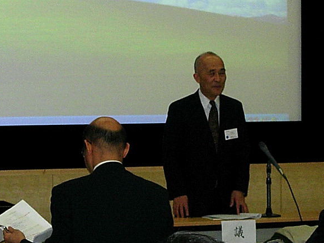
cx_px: 209
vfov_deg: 7.4
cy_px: 154
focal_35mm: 200
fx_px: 1872
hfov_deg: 9.9
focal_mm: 23.4
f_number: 4.9
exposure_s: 1/161
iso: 200
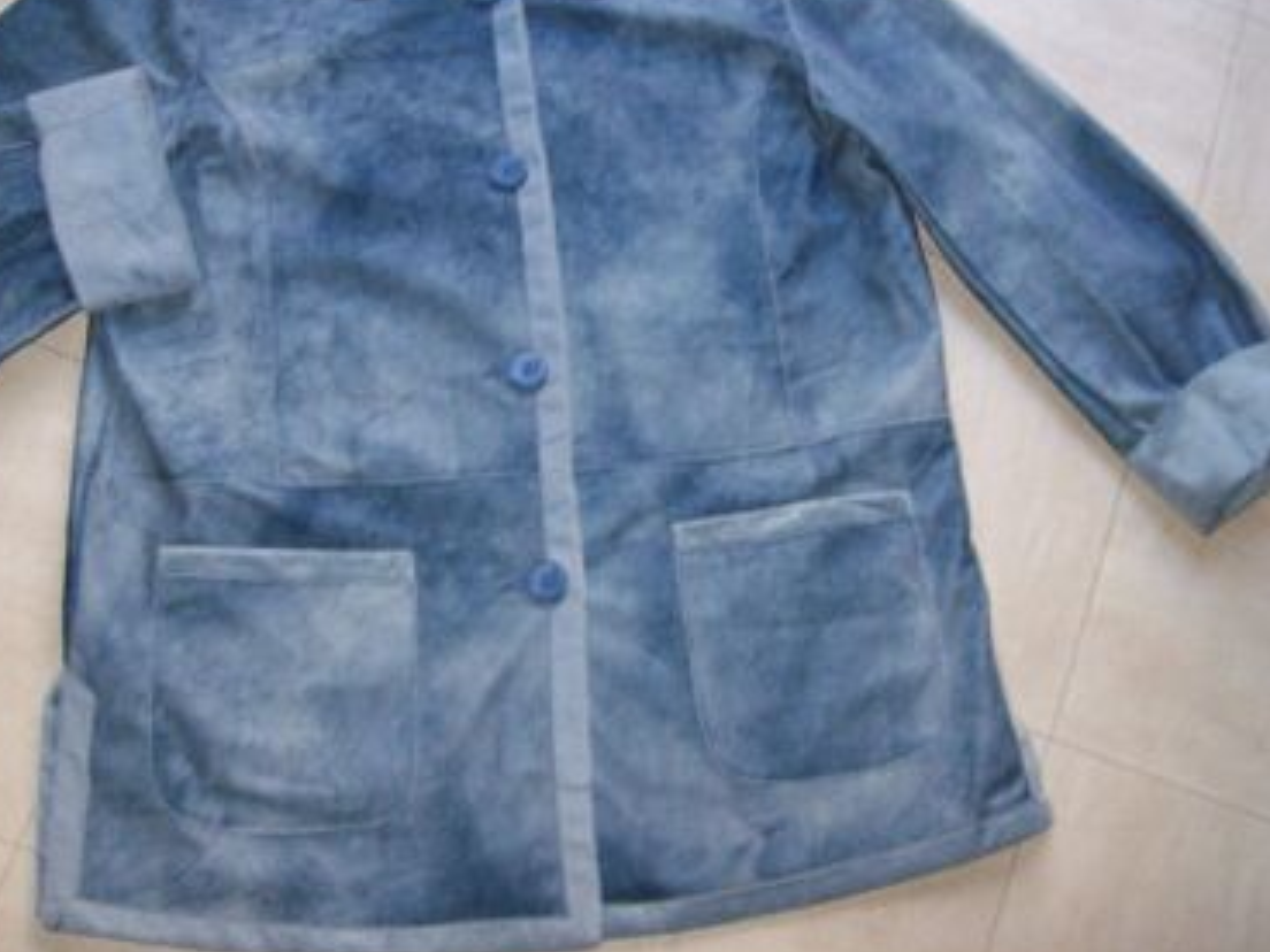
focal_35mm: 47
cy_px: 348
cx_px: 611
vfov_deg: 30.7
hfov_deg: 40.4
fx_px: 1724
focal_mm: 6
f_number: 2.7
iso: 200
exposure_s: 1/64
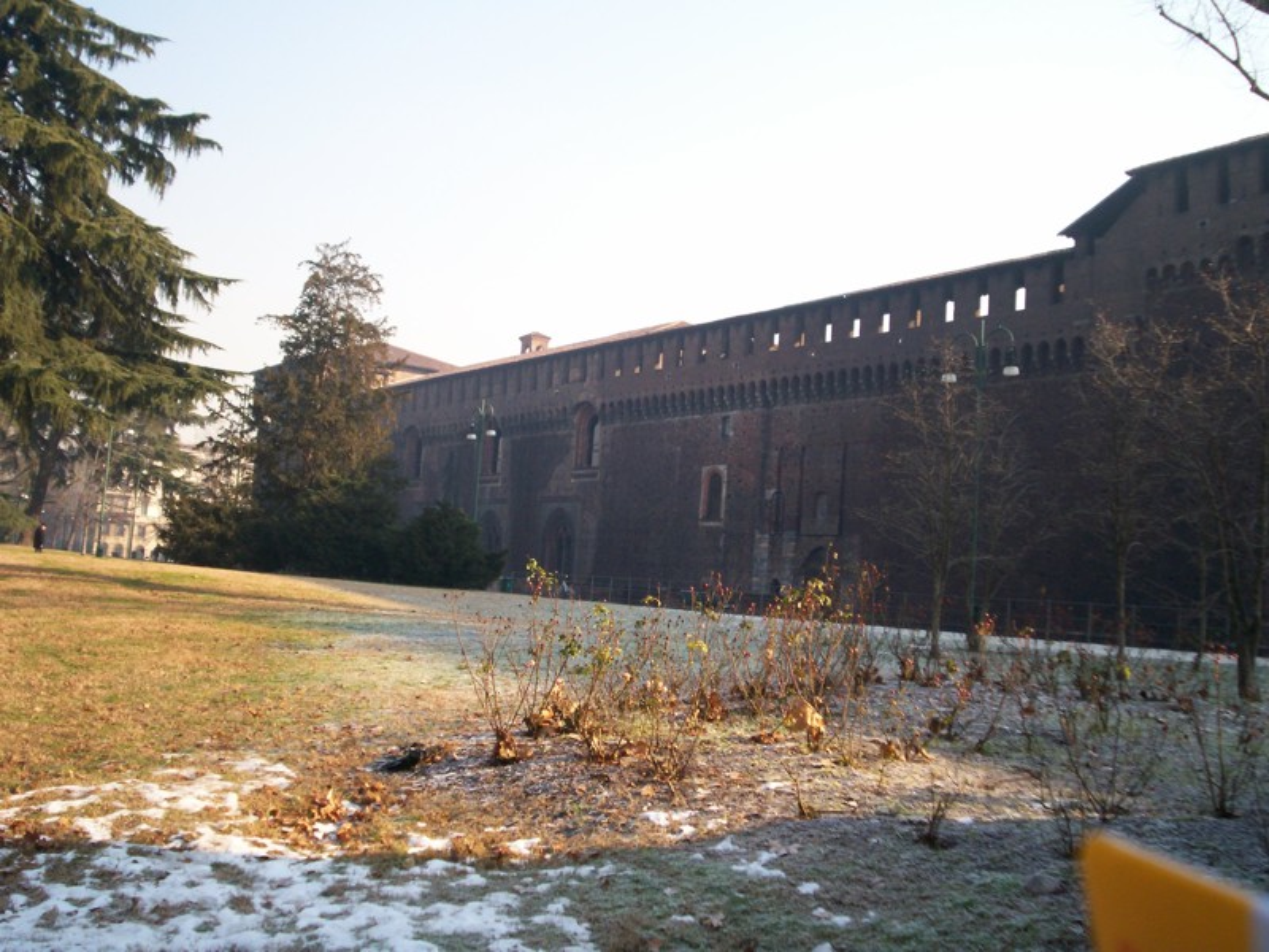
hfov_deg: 51.4
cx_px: 634
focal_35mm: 36
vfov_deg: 39.7
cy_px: 476
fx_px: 1320
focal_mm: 5.9
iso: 100
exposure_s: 1/189
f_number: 4.5
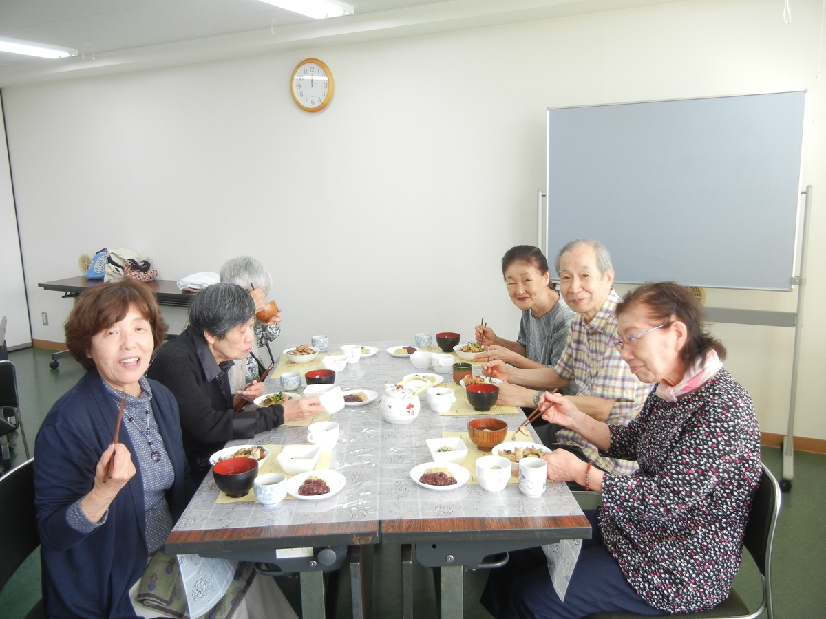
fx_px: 716
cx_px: 413
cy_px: 310
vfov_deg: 46.8
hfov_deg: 60.0
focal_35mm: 30
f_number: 3.5
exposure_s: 1/30
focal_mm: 5.4
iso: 160
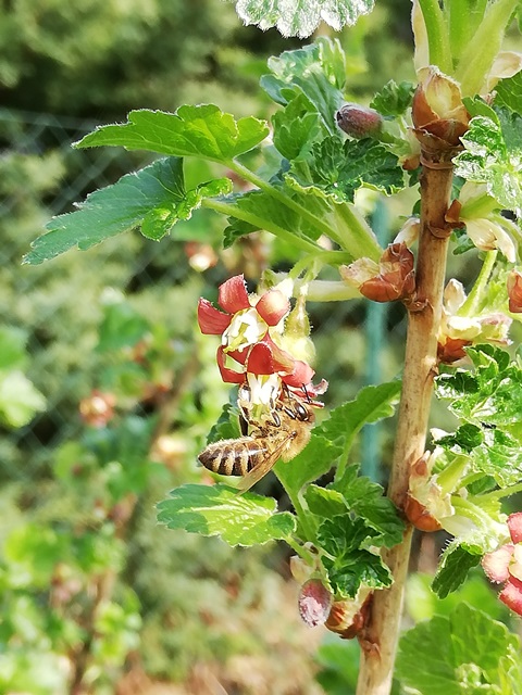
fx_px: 1749
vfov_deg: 22.5
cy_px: 348
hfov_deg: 17.0
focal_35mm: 87
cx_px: 261
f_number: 2.2
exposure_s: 1/176
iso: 50
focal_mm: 3.81
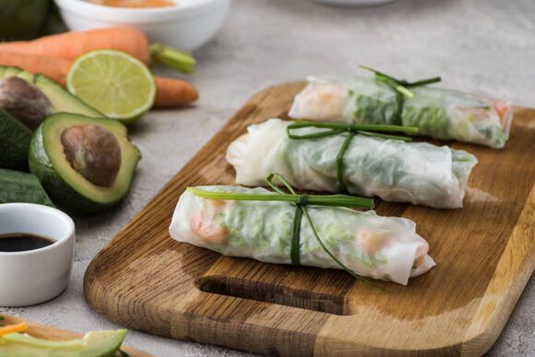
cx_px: 255
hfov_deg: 16.3
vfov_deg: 10.9
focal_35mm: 126
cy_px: 173
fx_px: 1873
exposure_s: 1/160
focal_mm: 105
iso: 250
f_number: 9
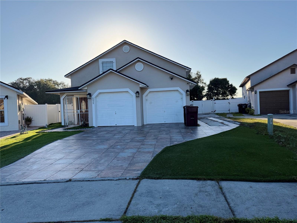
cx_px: 148
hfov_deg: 71.6
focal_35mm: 24
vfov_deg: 56.8
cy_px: 112
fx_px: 206
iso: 100
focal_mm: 6.76
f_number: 1.78
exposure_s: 1/5319
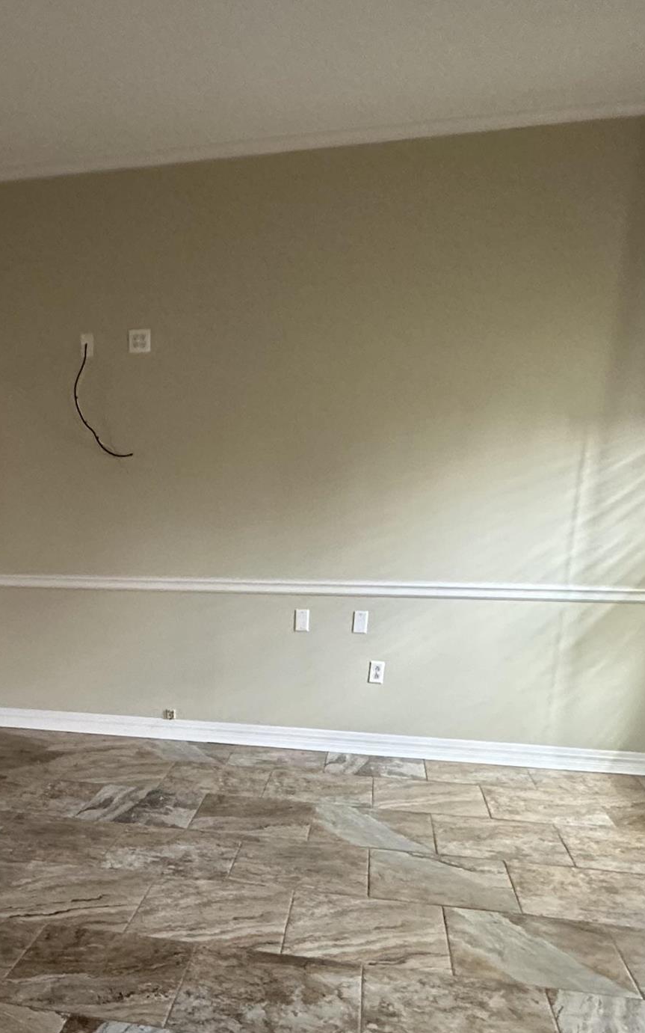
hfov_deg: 36.6
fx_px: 928
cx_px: 103
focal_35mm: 33
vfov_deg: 55.5
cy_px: 766
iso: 500
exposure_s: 1/60
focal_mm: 2.22
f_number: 2.2
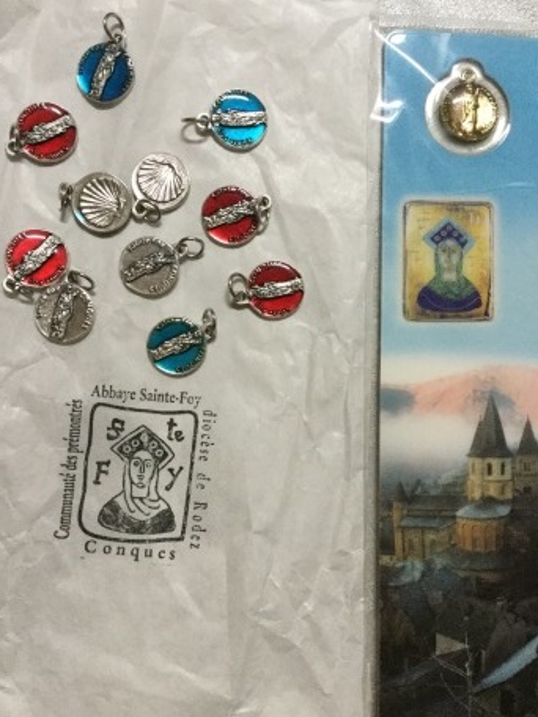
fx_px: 705
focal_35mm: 34
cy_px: 370
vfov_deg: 53.9
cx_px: 287
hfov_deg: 41.8
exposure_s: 1/25
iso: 200
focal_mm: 3.3
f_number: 2.4
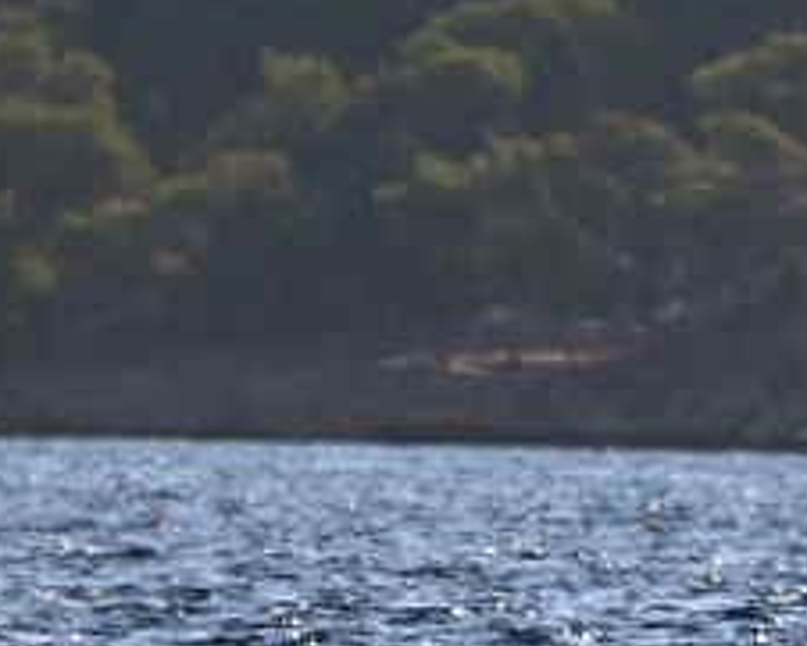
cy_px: 319
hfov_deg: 1.0
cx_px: 1171
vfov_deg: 0.8
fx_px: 44706
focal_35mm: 1871
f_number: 5.6
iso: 160
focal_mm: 300
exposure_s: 1/1000
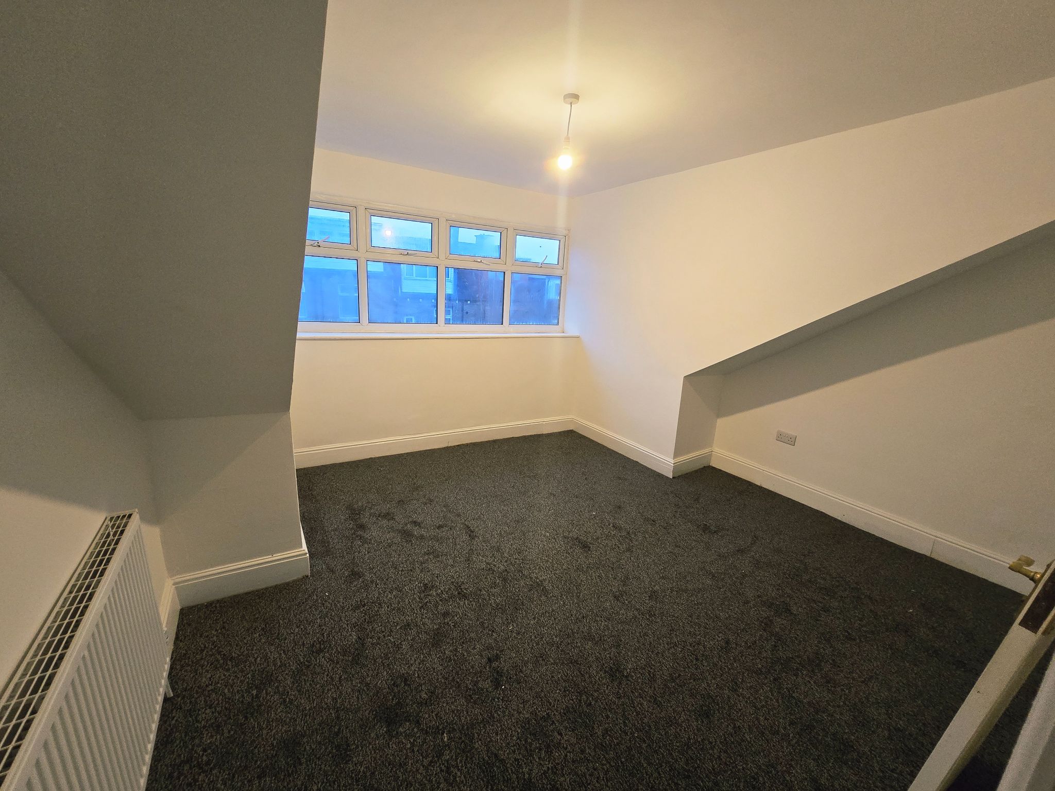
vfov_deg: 89.9
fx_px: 396
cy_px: 396
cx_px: 528
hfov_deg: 106.2
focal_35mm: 13
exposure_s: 1/50
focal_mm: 2.2
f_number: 2.2
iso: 400
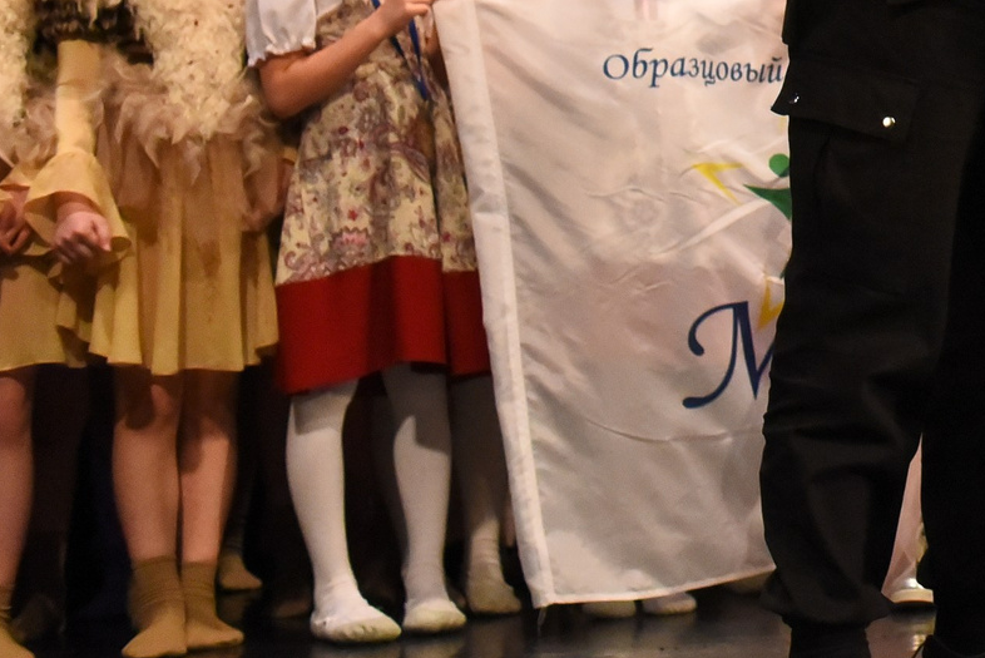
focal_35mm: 114
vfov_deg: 11.7
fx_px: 3121
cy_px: -234
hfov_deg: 16.1
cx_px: 1553
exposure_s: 1/320
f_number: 6.3
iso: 5000
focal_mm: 35
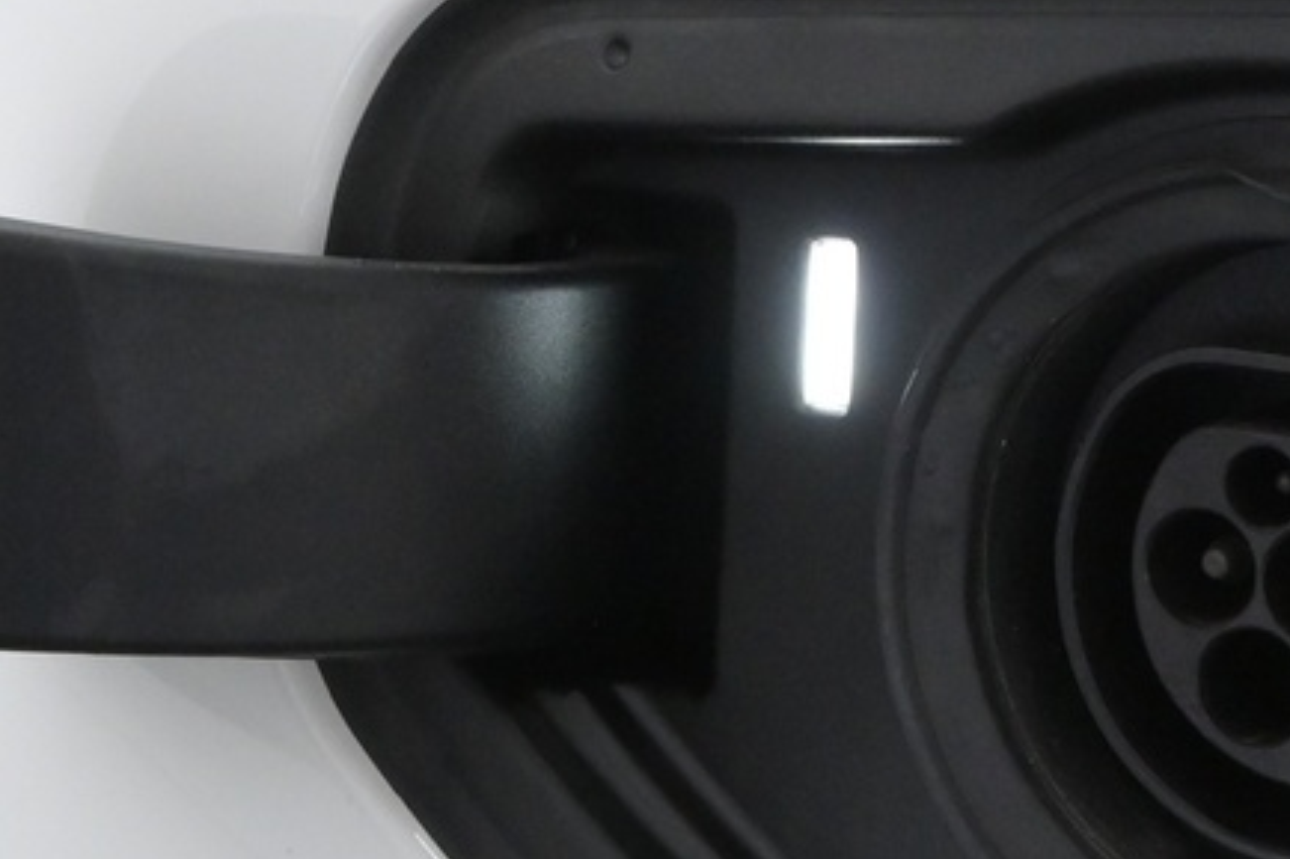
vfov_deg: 10.6
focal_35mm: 129
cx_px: 407
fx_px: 4616
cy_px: 520
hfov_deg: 15.9
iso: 2500
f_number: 5
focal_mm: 23
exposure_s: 1/100
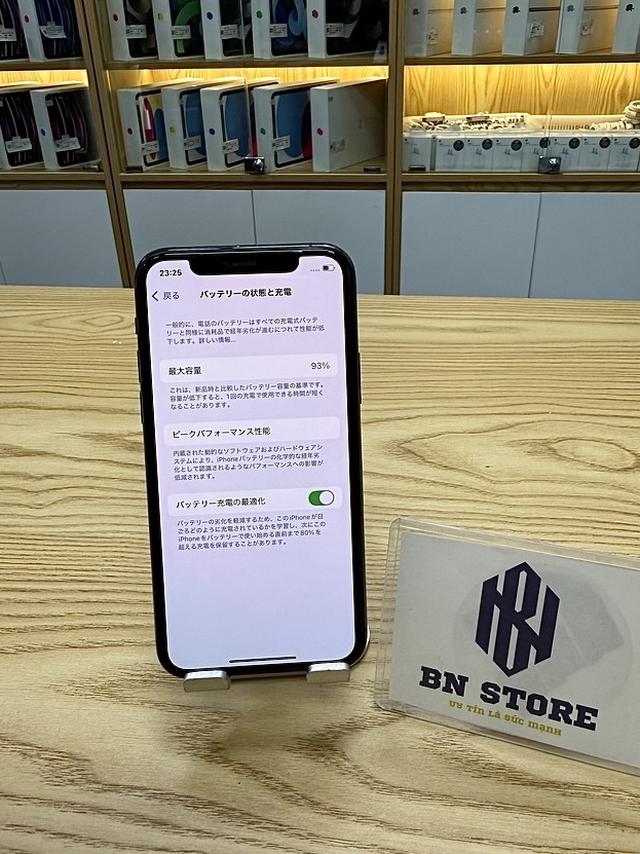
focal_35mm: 26
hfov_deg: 53.0
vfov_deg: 67.3
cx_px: 334
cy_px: 442
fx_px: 641
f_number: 2.2
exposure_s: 1/120
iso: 64
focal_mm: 2.22
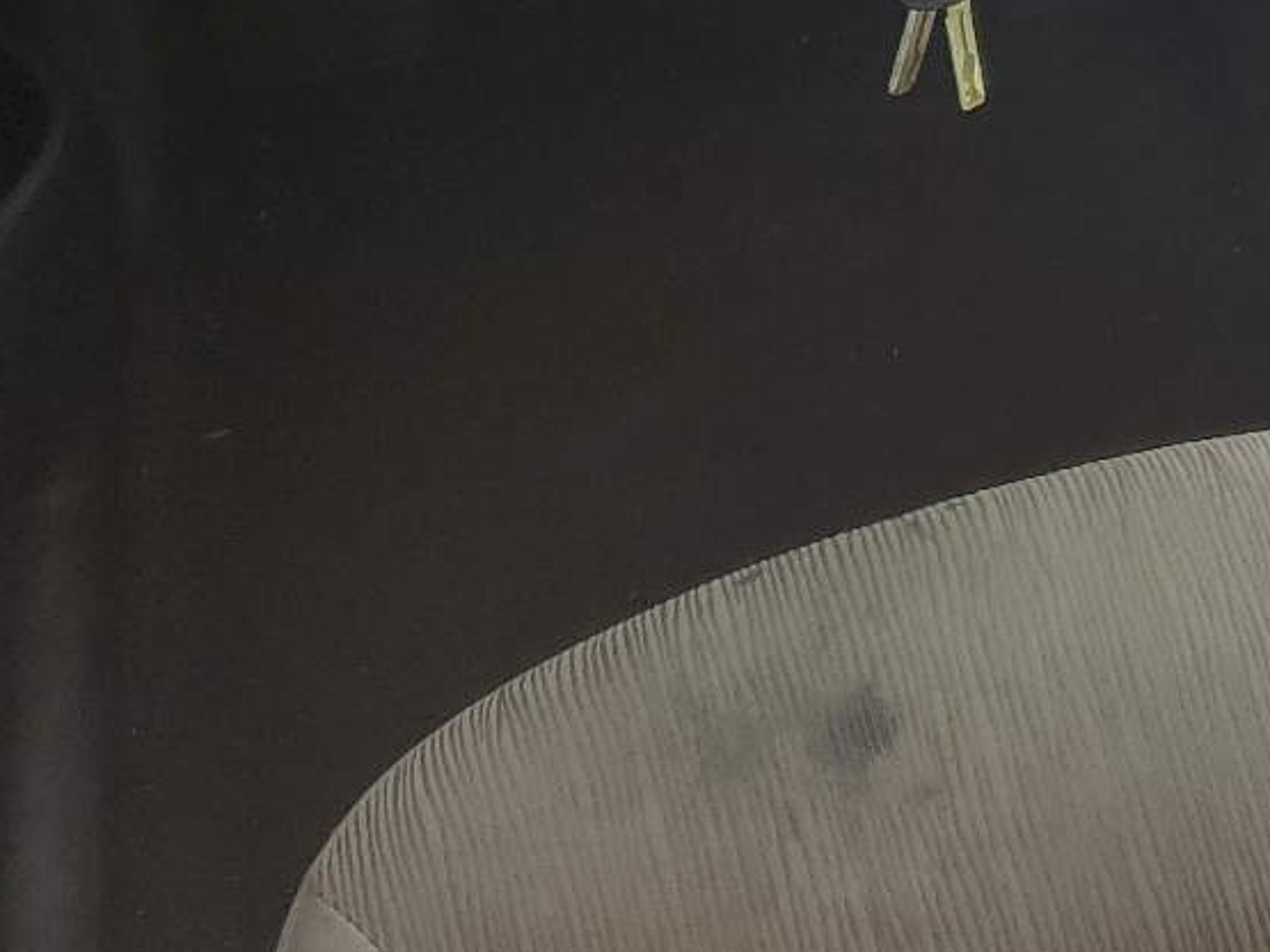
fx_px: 2751
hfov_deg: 24.4
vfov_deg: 18.5
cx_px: 1359
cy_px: -224
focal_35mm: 75
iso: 50
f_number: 1.5
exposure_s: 1/175
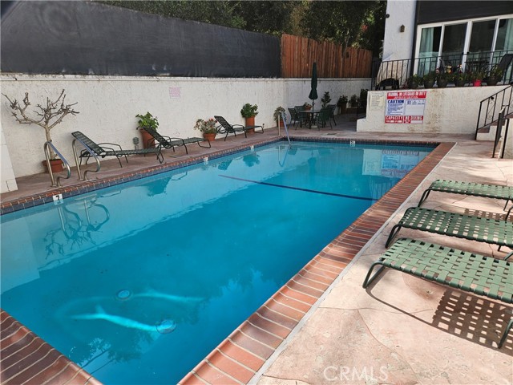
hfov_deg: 73.9
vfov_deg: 58.9
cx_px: 256
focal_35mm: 23
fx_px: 341
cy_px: 192
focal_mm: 5.4
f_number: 1.8
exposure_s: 1/1192
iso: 25
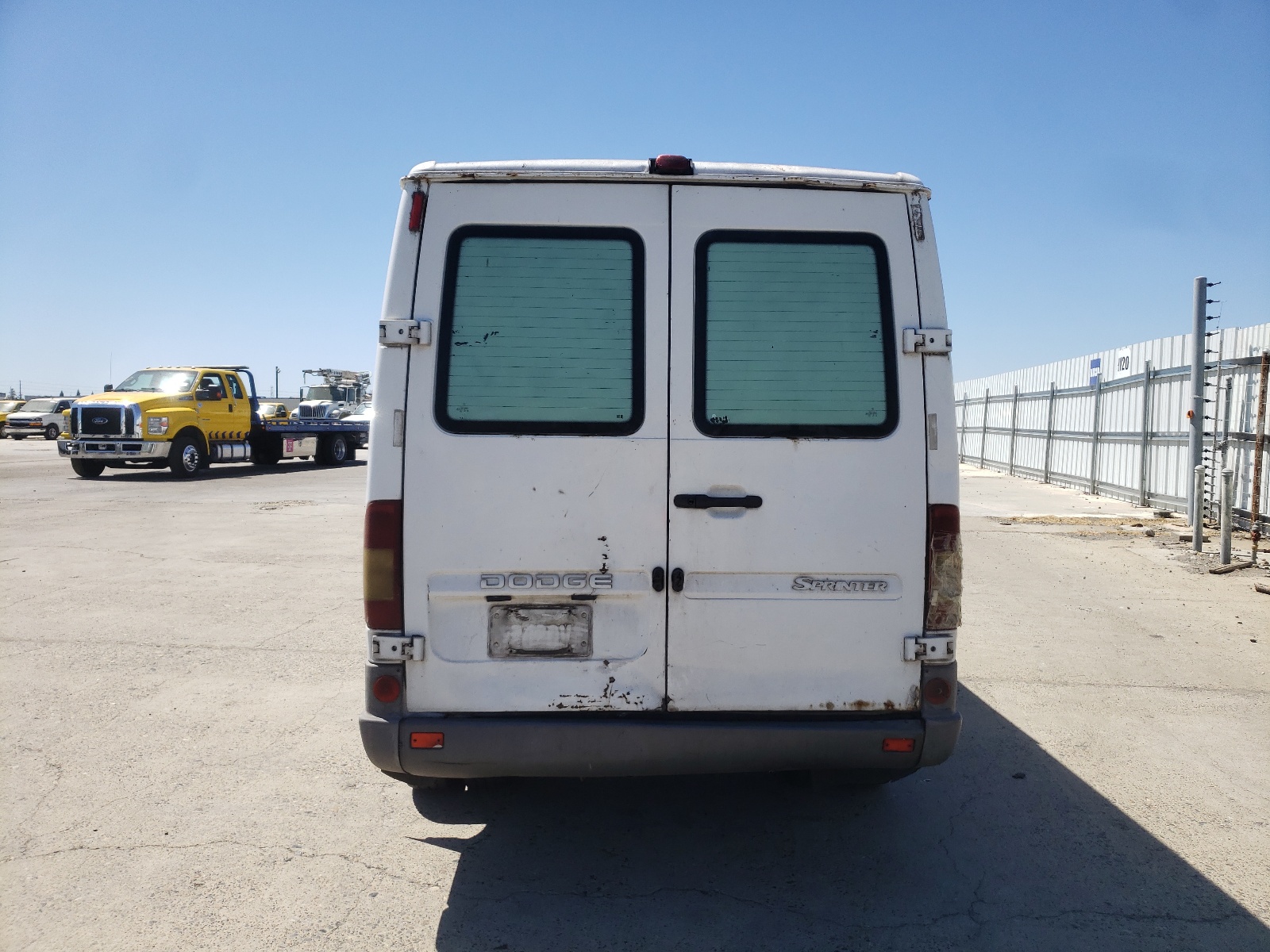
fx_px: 954
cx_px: 635
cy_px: 476
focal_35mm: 26
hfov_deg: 67.3
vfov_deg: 53.1
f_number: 1.5
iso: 50
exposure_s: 1/3333
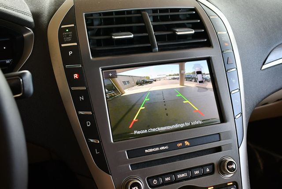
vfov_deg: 36.9
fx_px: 282
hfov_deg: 53.1
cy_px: 94
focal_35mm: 36
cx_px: 141
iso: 560
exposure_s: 1/250
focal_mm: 18
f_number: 3.5
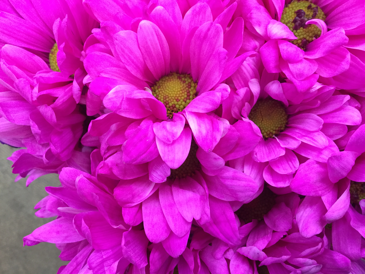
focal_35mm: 31
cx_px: 182
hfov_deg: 58.4
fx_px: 327
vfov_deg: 45.4
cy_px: 137
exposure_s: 1/30
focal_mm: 3.3
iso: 100
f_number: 2.4
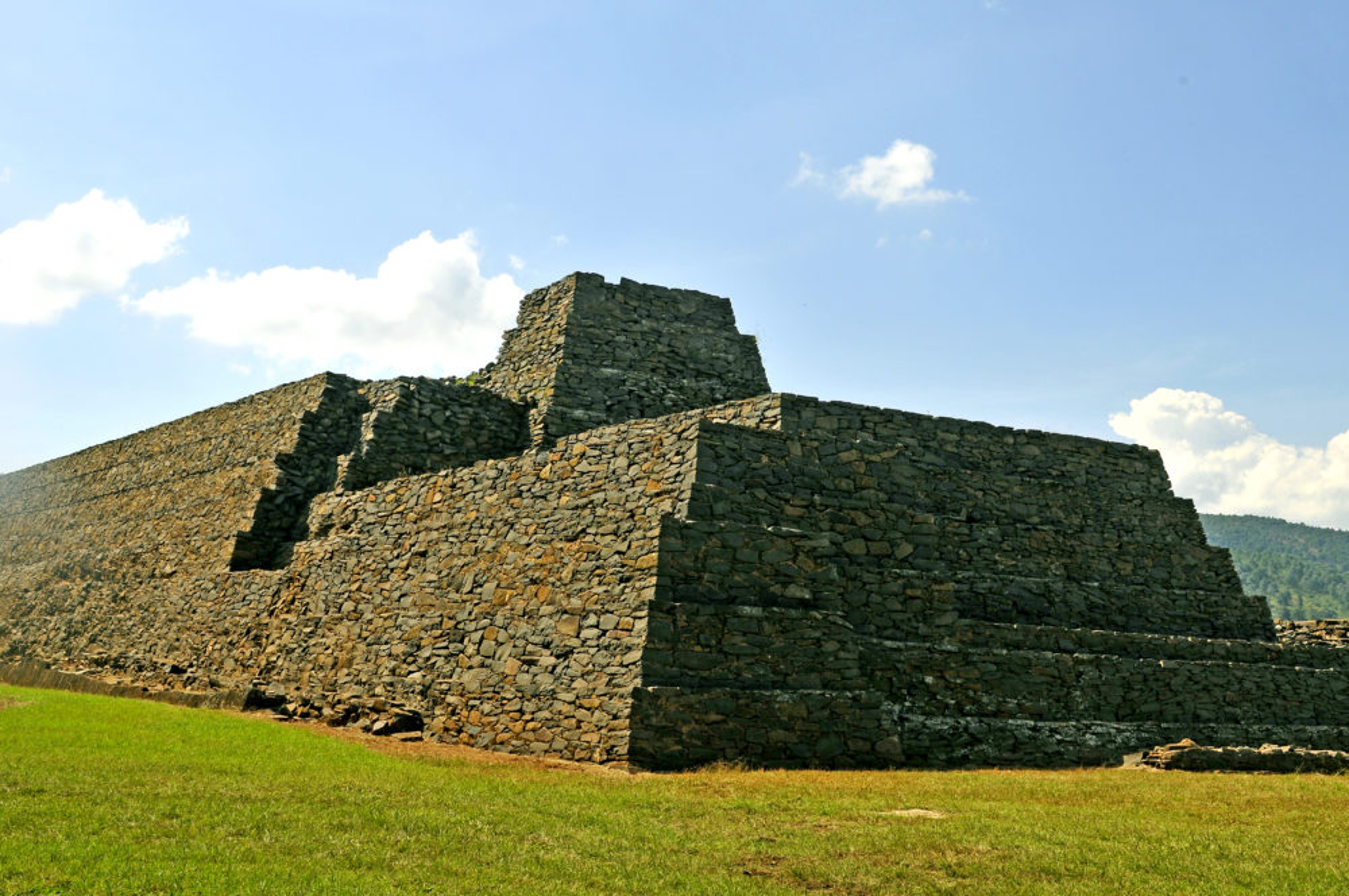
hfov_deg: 46.5
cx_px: 674
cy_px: 448
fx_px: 1572
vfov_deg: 31.8
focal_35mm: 42
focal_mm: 28
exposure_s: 1/200
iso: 200
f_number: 16
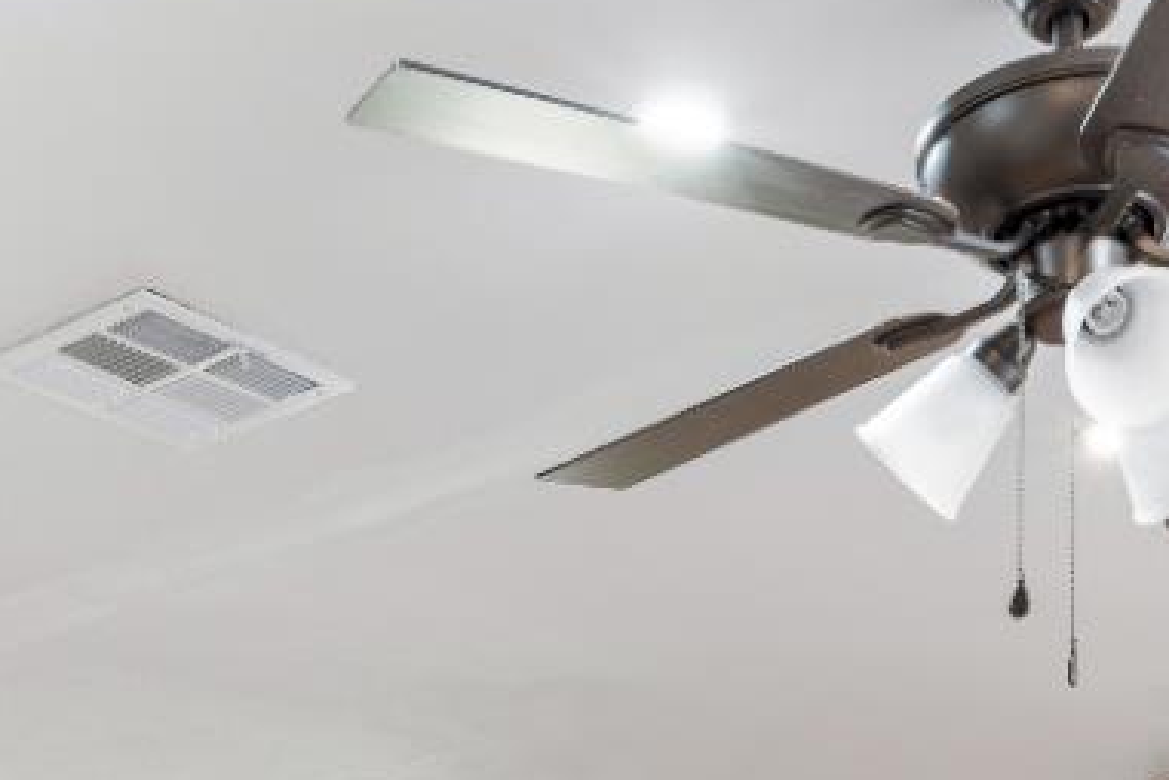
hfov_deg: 31.0
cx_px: 601
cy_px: 1440
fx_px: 2110
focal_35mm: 65
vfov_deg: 16.9
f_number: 8
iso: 100
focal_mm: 11
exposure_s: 1.6
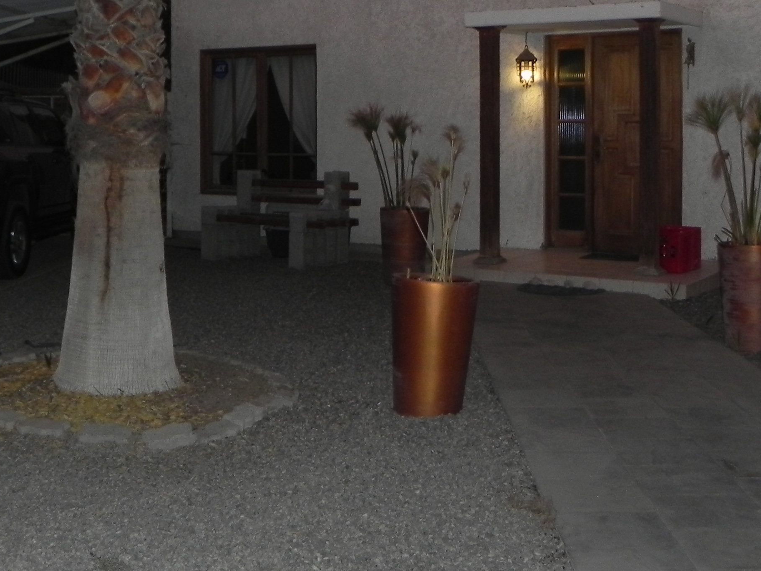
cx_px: 361
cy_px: 197
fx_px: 1143
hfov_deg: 36.8
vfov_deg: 27.9
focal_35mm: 52
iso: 160
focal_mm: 4.6
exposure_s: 1/80
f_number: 2.8
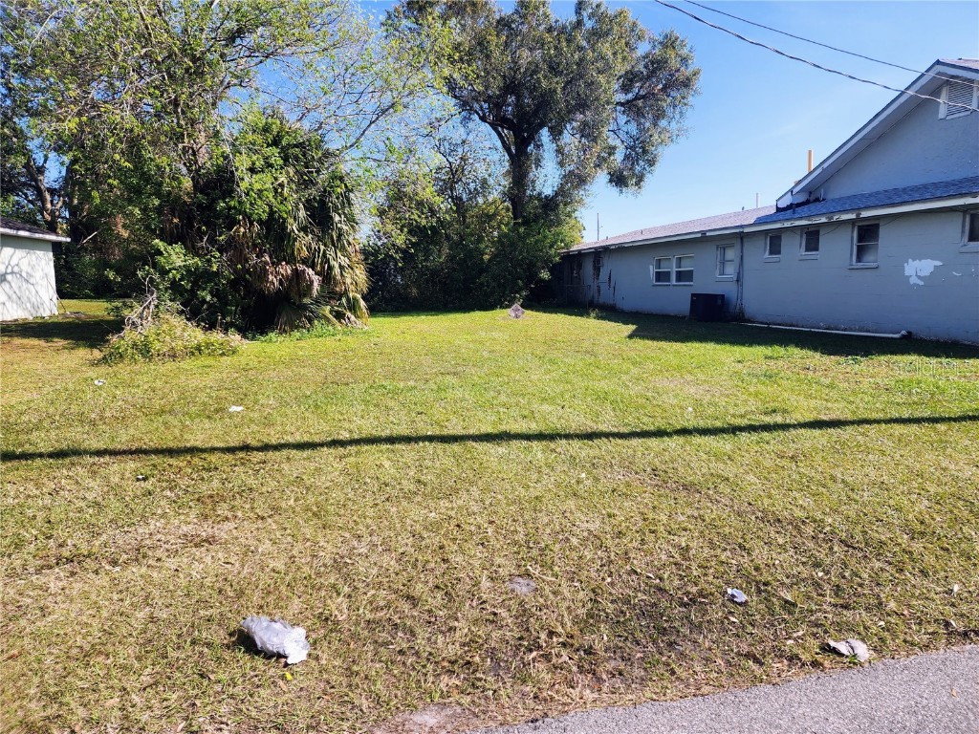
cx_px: 490
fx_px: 650
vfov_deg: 58.9
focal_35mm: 23
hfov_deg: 73.9
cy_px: 367
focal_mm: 6.4
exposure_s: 1/662
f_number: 1.8
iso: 12
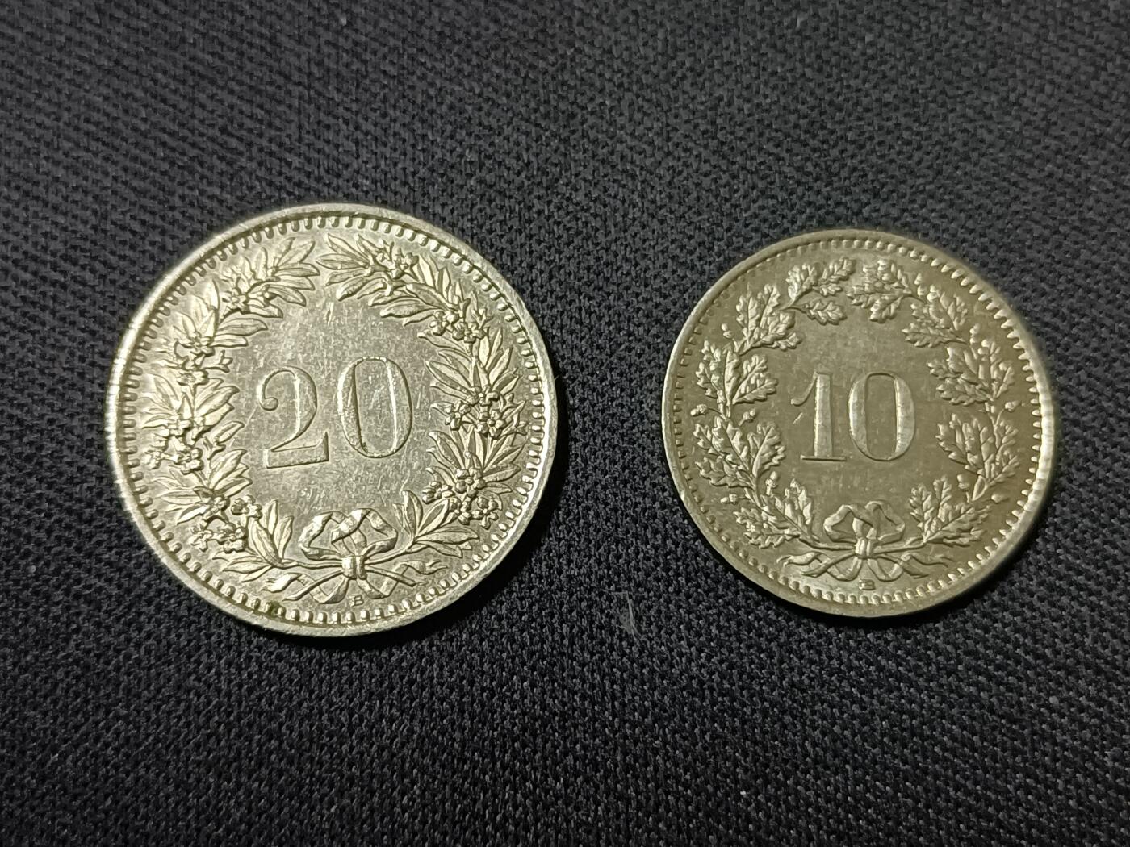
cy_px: 424
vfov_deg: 29.1
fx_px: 1632
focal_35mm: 50
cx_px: 565
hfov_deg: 38.2
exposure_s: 1/33.3
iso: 1112
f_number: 1.8
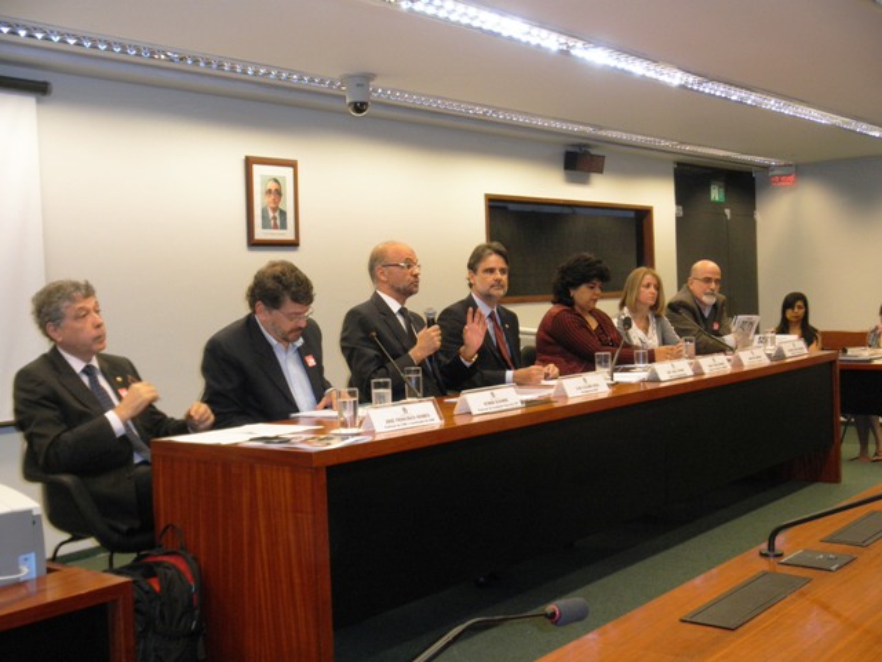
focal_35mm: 44
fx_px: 1121
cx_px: 441
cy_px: 331
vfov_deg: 32.9
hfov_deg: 42.9
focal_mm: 7.9
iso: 200
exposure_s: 1/80
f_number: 3.4
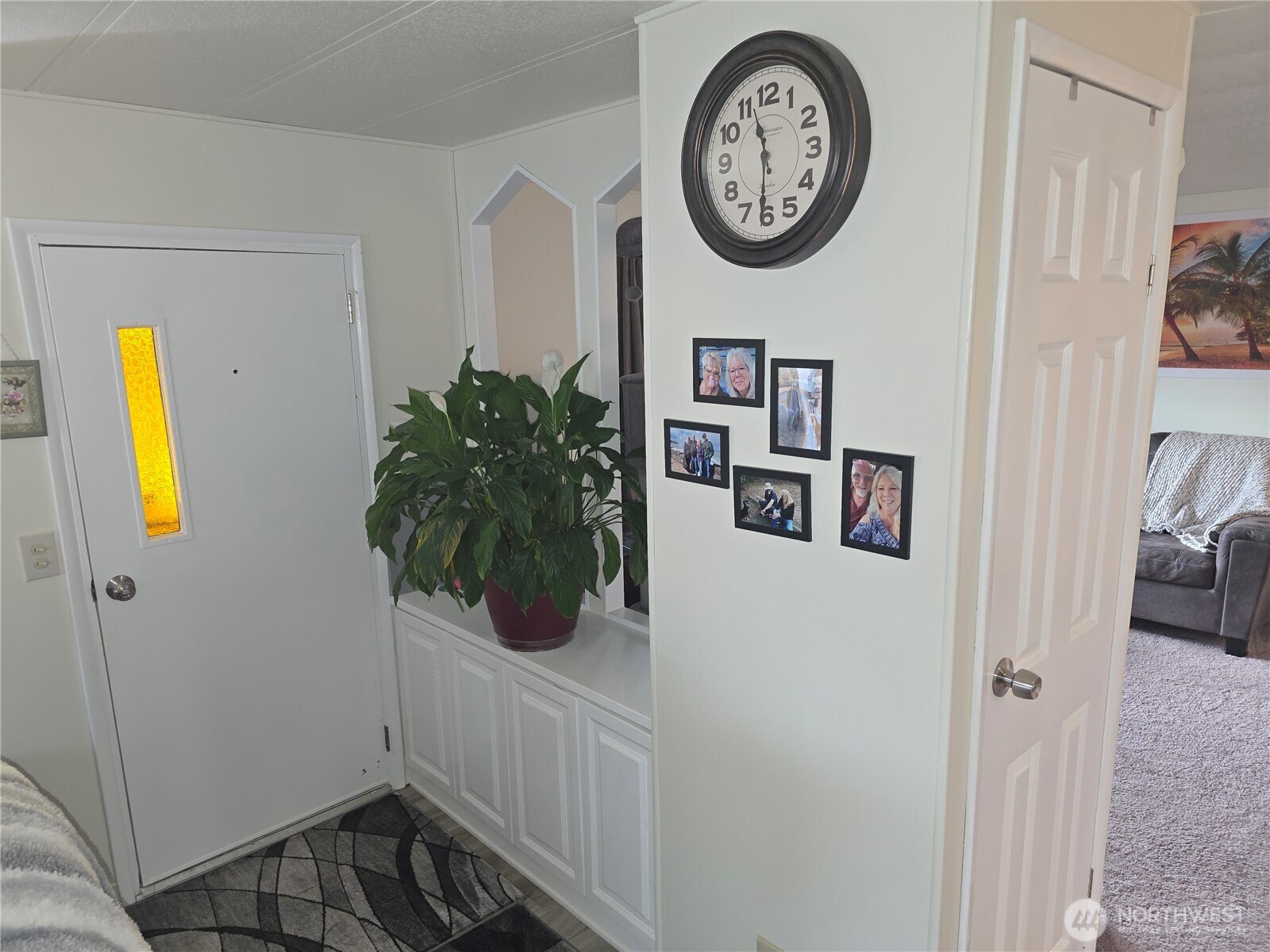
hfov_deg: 73.9
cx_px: 635
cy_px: 476
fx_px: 844
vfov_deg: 58.9
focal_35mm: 23
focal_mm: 6.3
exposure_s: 1/30
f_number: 1.7
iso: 100
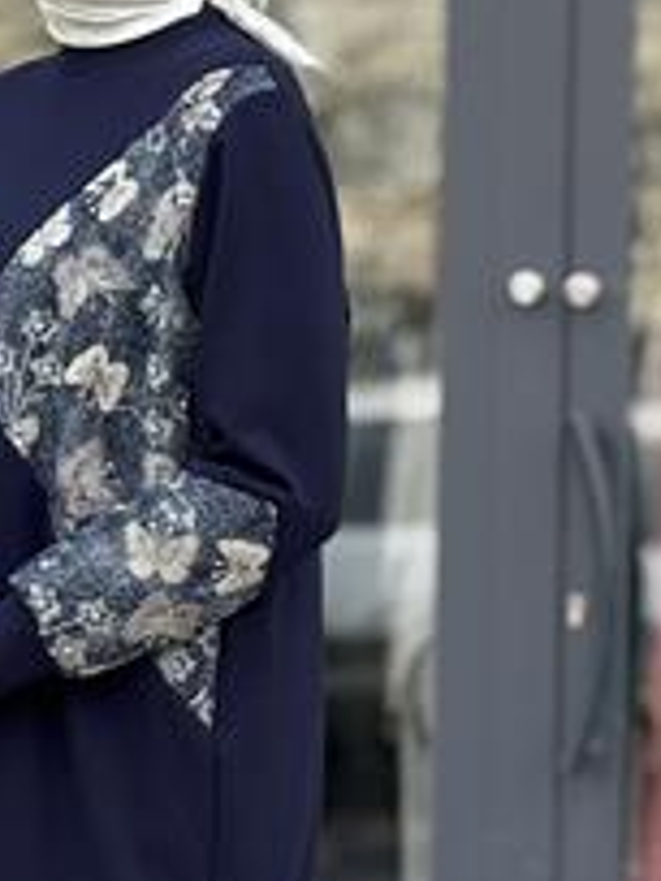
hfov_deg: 4.7
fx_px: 7969
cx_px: -39
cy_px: 784
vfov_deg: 6.3
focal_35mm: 313
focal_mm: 15.66
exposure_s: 1/321
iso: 64
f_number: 2.8
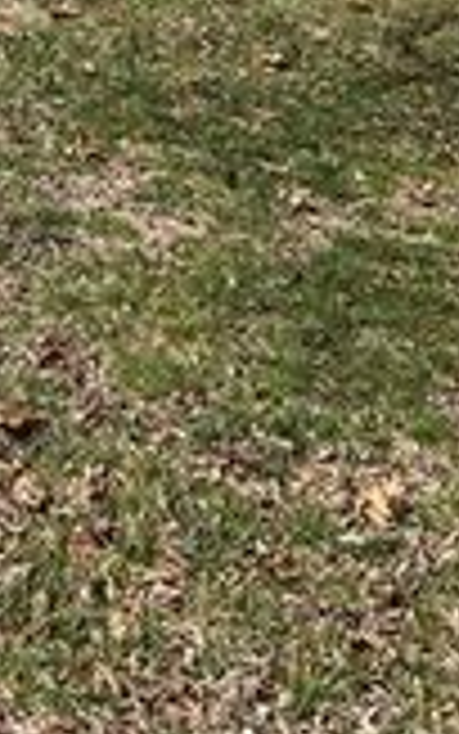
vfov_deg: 16.9
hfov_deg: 11.2
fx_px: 2260
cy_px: -340
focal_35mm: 113
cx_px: -189
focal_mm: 5.7
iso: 50
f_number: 1.5
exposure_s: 1/4115
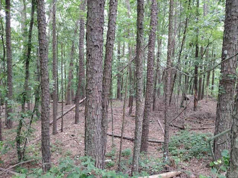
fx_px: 186
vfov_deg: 51.4
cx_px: 119
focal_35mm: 27
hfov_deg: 65.3
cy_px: 89
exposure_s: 1/60
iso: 202
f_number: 1.7
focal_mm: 4.71
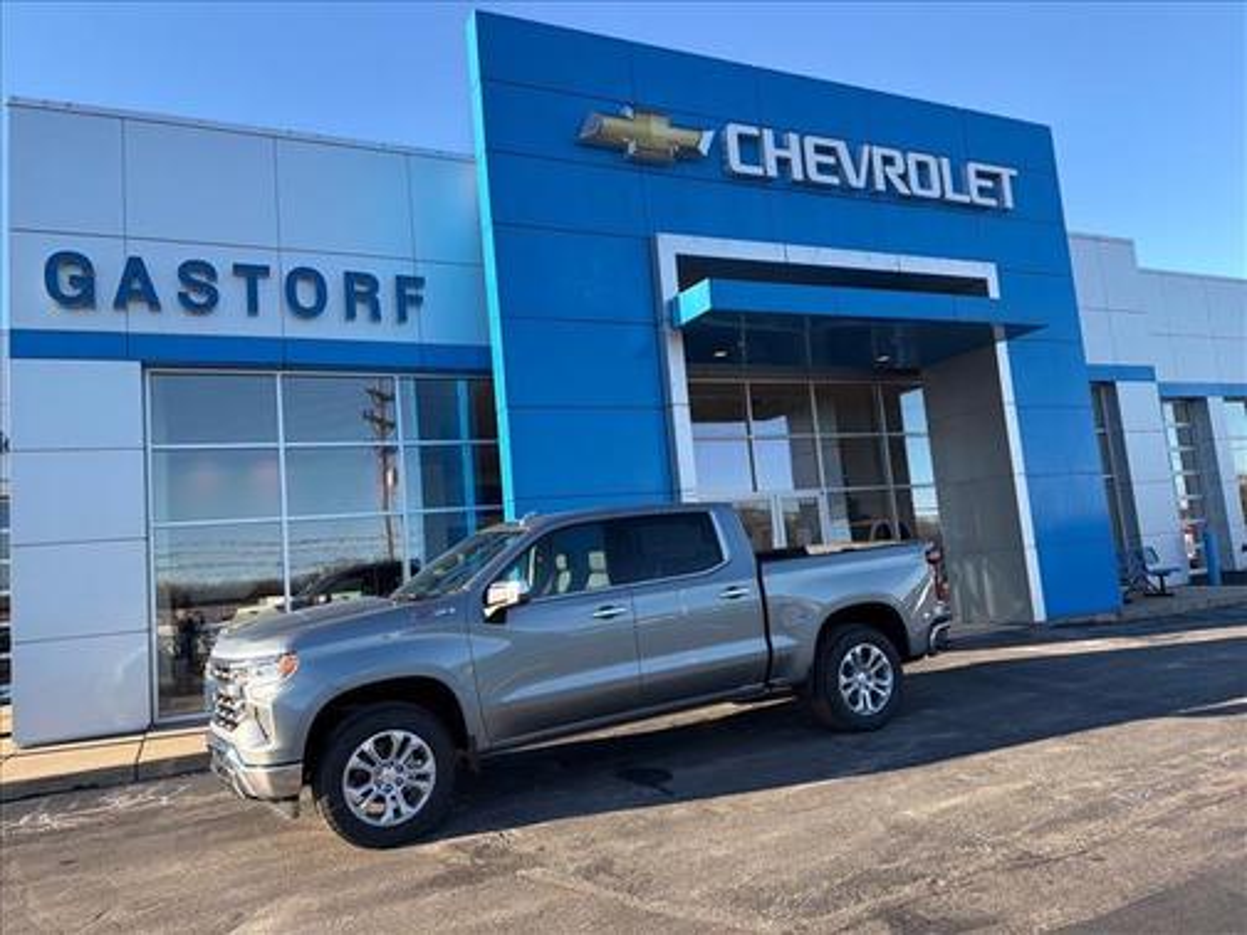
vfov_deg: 56.8
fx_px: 865
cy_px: 468
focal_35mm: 24
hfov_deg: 71.6
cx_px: 624
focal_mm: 6.76
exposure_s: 1/1174
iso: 100
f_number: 1.78
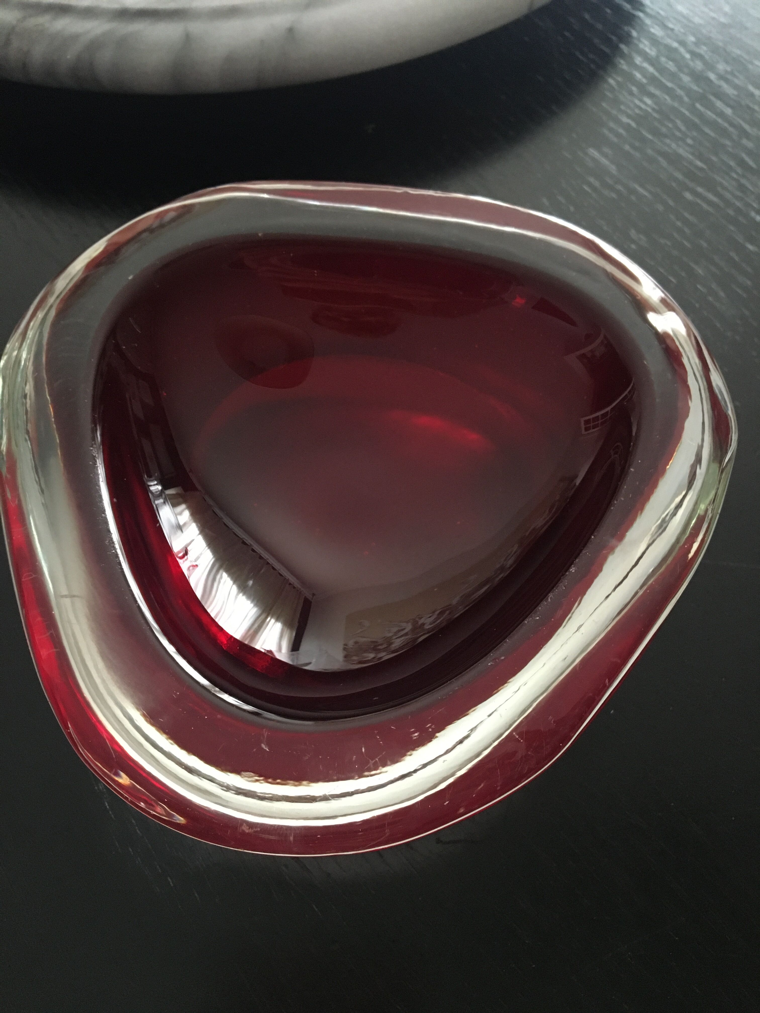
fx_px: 849
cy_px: 506
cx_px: 380
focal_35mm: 29
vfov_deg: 61.7
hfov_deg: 48.2
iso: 200
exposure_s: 1/17
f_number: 2.2
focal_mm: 4.15
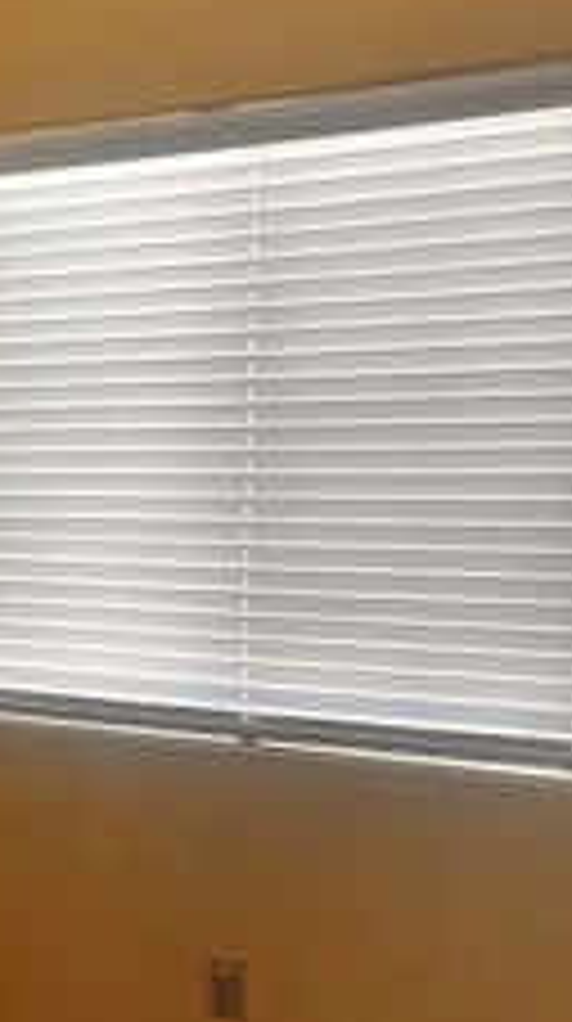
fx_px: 2166
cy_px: 621
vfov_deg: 26.5
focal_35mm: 80
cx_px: -545
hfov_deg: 13.2
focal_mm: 5.1
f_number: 1.6
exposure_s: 1/60
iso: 500
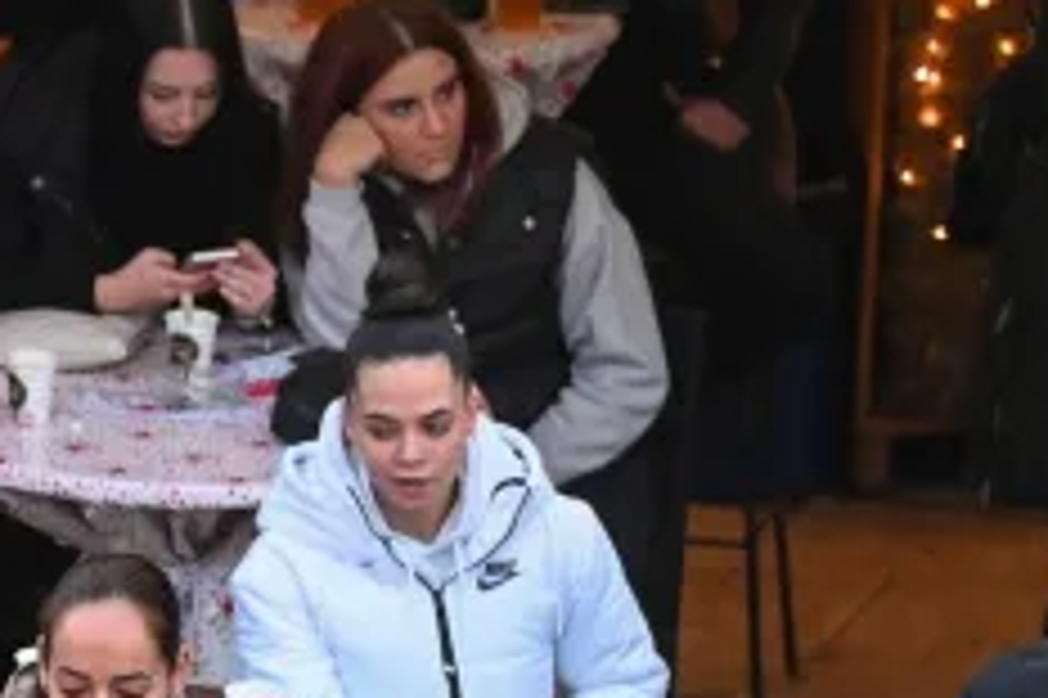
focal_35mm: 586
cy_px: 822
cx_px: -630
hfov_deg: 3.5
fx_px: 17047
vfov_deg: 2.3
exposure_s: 1/320
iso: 2200
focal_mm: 180
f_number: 5.6
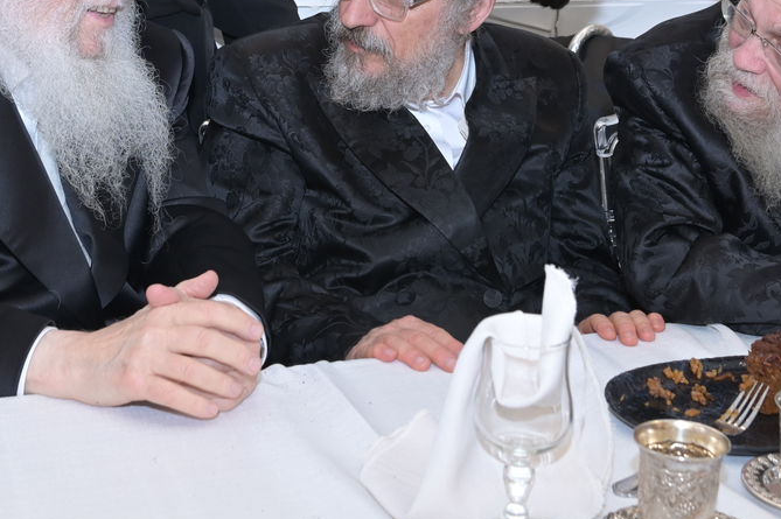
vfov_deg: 19.9
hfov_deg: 30.1
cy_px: 61
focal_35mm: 67
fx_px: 1452
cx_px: 388
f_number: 5.6
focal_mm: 32
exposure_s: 1/200
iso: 1250
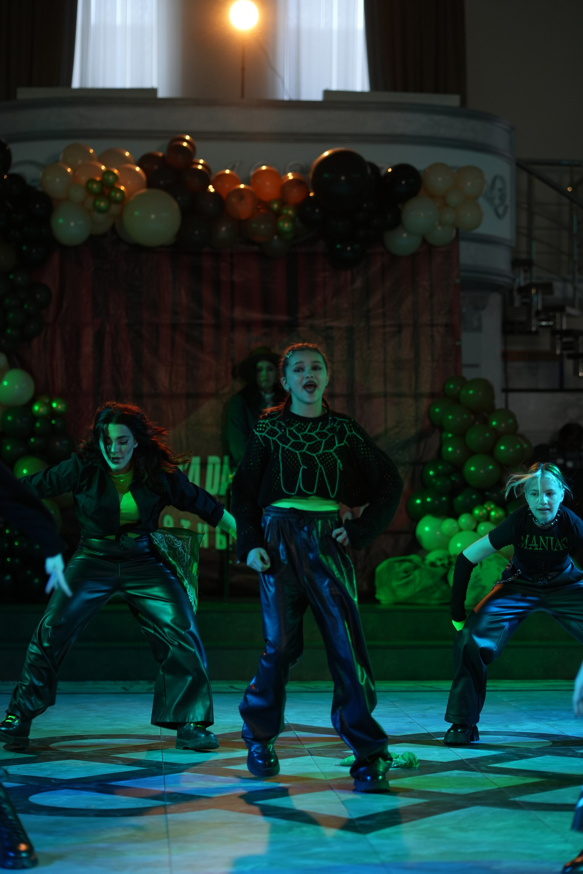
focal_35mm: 85
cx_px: 292
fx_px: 2065
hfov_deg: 16.1
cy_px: 437
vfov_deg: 23.9
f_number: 2.2
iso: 800
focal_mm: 85
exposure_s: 1/400
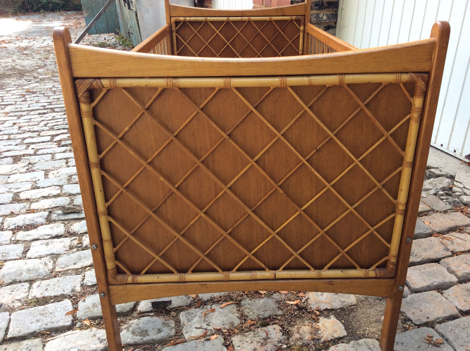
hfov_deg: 56.9
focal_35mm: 32
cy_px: 176
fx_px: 434
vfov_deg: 44.1
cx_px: 235
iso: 32
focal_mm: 3.3
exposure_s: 1/107
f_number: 2.4
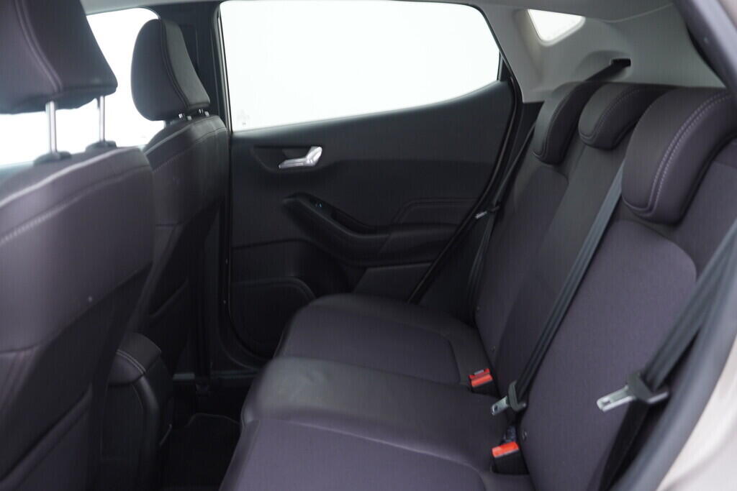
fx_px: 737
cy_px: 246
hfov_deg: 53.1
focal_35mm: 36
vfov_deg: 36.9
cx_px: 368
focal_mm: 24
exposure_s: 1/40
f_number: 2.8
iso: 320
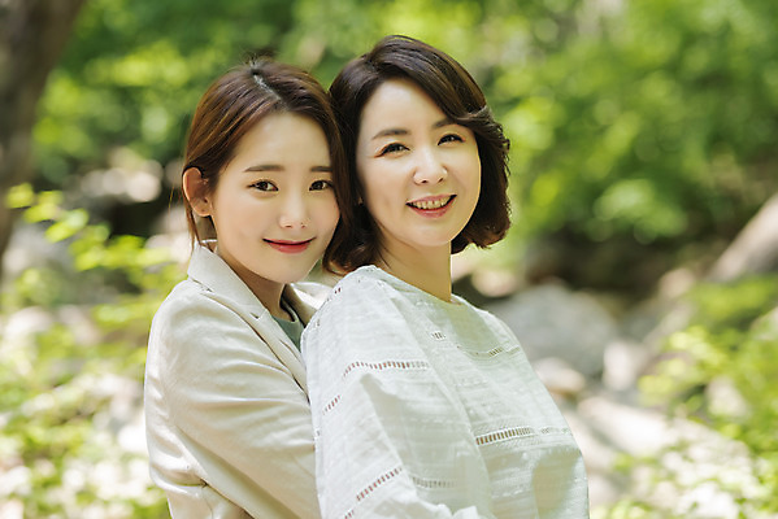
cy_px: 260
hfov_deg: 23.9
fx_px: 1838
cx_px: 389
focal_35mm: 85
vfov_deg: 16.1
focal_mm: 85
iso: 320
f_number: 2.5
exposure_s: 1/400
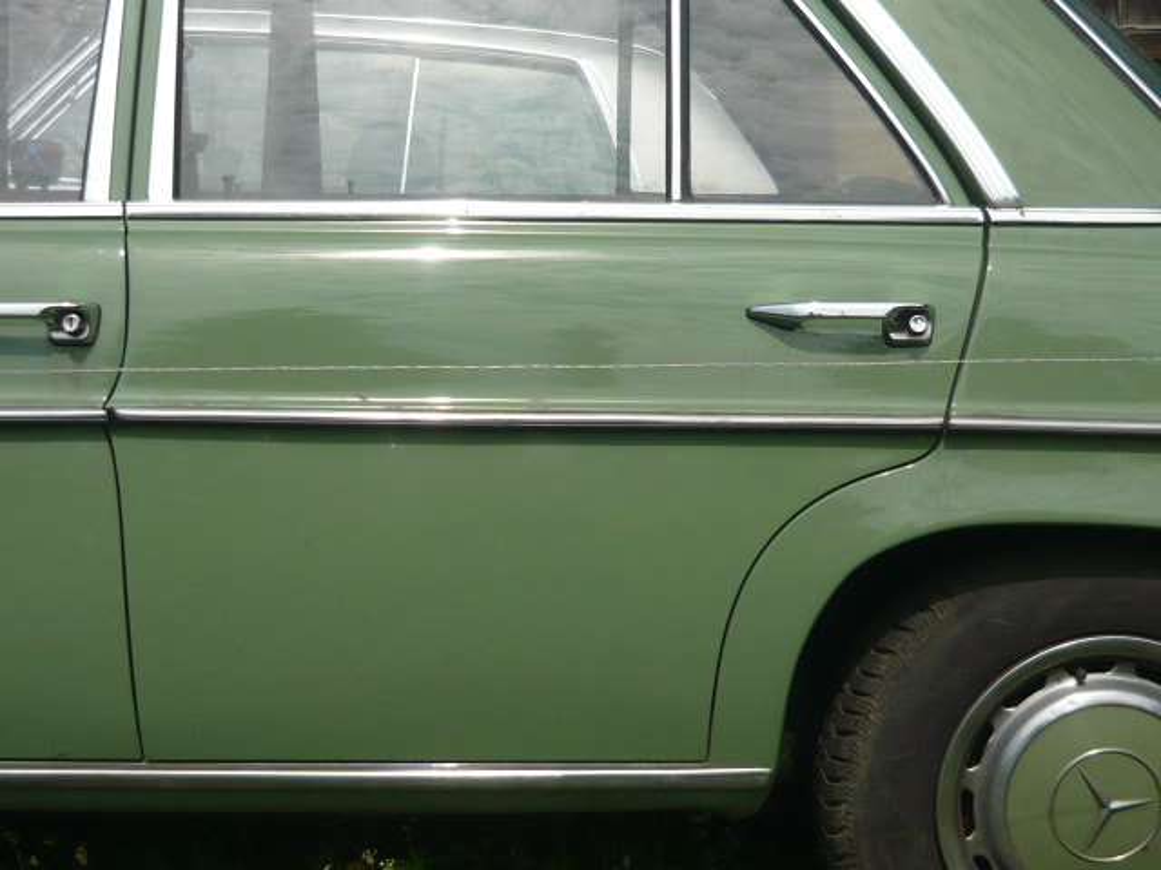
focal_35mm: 58
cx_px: 580
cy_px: 435
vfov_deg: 25.2
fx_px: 1945
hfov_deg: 33.2
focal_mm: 6
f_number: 8
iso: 100
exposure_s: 1/320
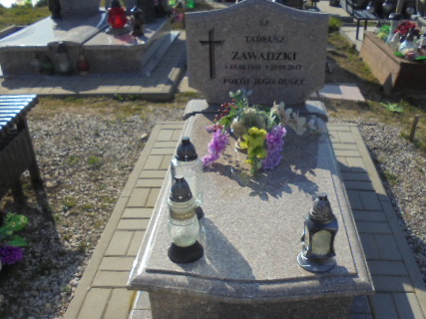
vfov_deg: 36.6
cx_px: 238
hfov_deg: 47.8
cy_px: 197
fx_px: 480
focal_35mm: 39
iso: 100
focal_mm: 4.6
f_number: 3.5
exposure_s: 1/1000
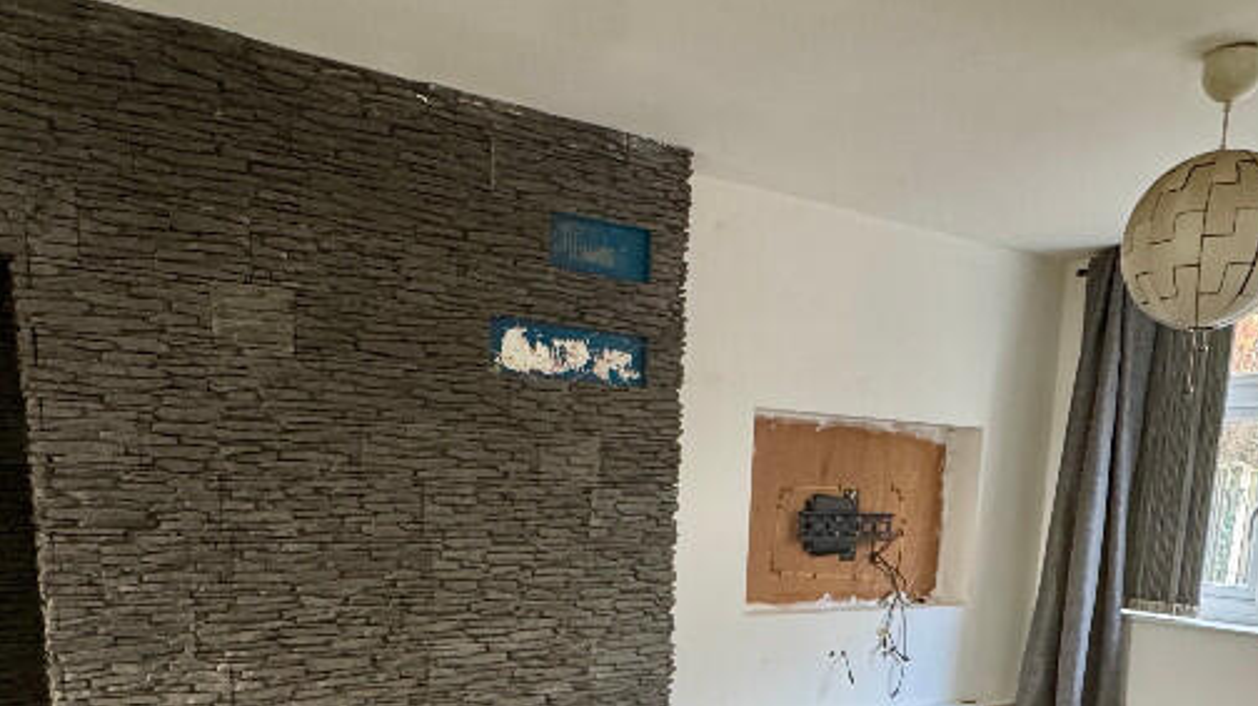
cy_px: 691
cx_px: 676
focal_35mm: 31
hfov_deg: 62.6
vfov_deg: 34.6
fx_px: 1034
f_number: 2.2
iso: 400
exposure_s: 1/60
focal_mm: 2.22
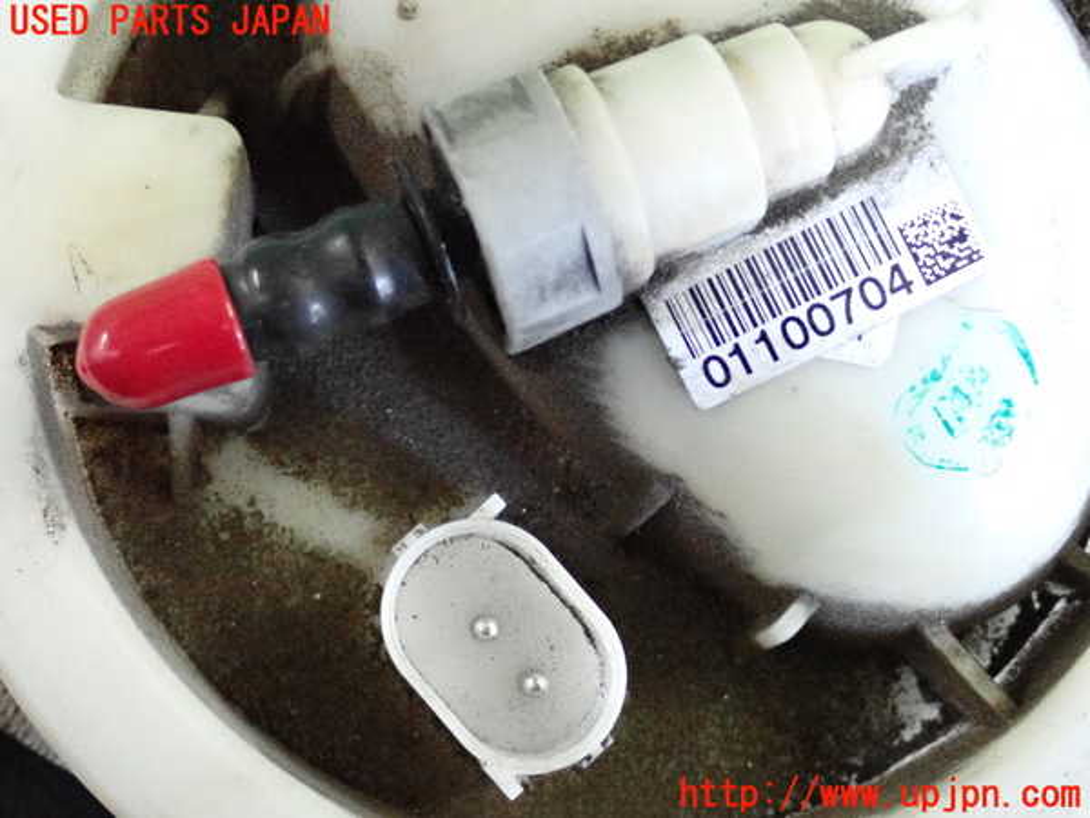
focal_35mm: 62
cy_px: 409
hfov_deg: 31.2
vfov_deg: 23.7
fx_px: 1952
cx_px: 545
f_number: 3.6
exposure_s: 1/125
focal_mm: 11.09
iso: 3200
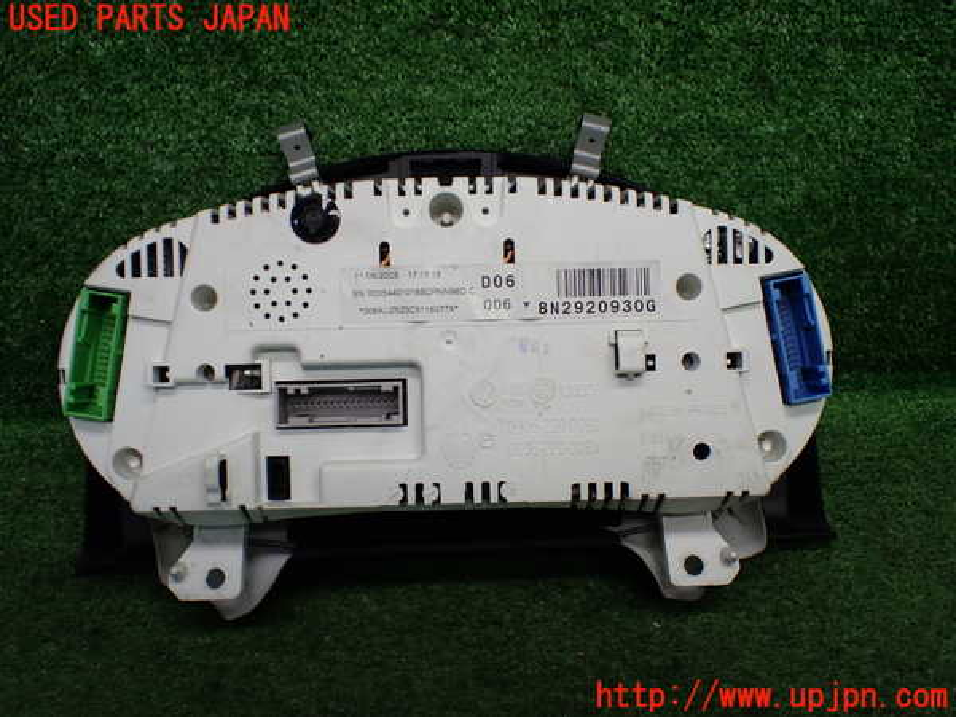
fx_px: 829
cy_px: 358
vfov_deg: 46.8
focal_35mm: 30
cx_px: 478
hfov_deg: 60.0
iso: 160
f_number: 2.3
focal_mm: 5.4
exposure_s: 1/125
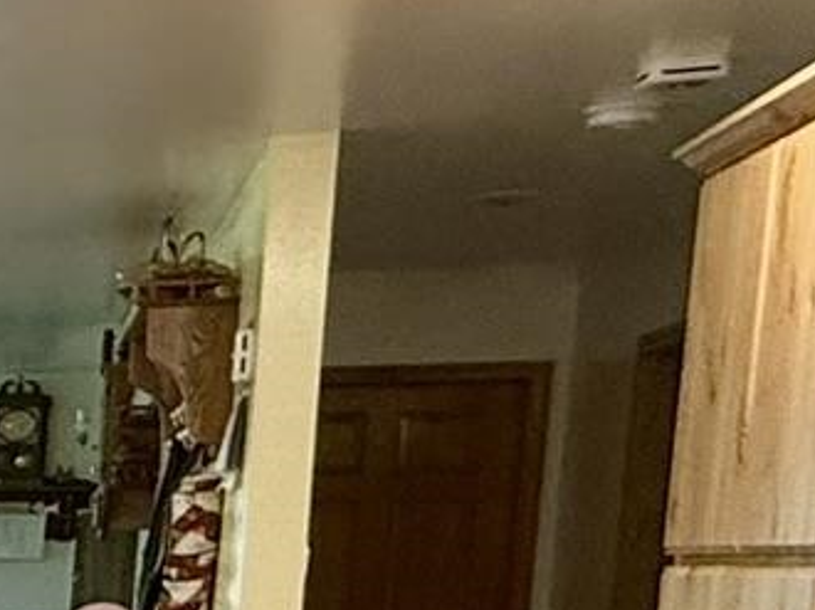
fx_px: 2047
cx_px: -1121
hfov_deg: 14.7
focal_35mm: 87
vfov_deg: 16.2
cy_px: 761
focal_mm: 2.22
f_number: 2.2
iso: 250
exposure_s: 1/60
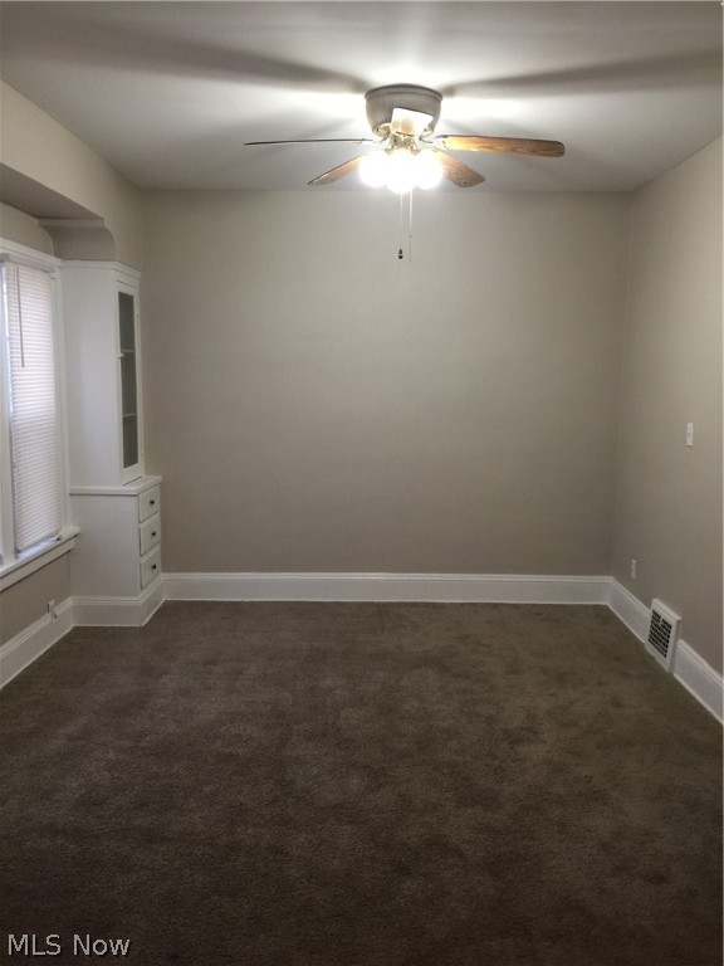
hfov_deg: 48.2
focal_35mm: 29
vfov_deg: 61.7
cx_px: 362
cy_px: 483
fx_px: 809
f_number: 2.2
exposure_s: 1/15
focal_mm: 4.15
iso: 64
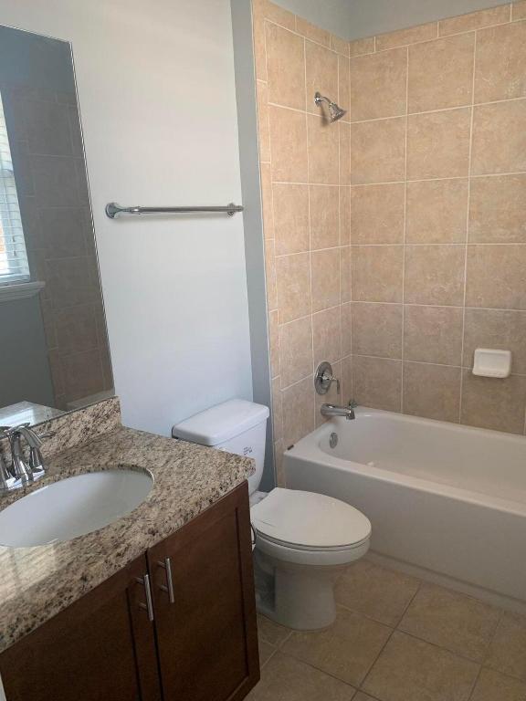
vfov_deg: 67.3
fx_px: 527
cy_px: 350
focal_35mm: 26
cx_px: 263
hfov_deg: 53.1
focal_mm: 4.25
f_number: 1.8
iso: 100
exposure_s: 1/60
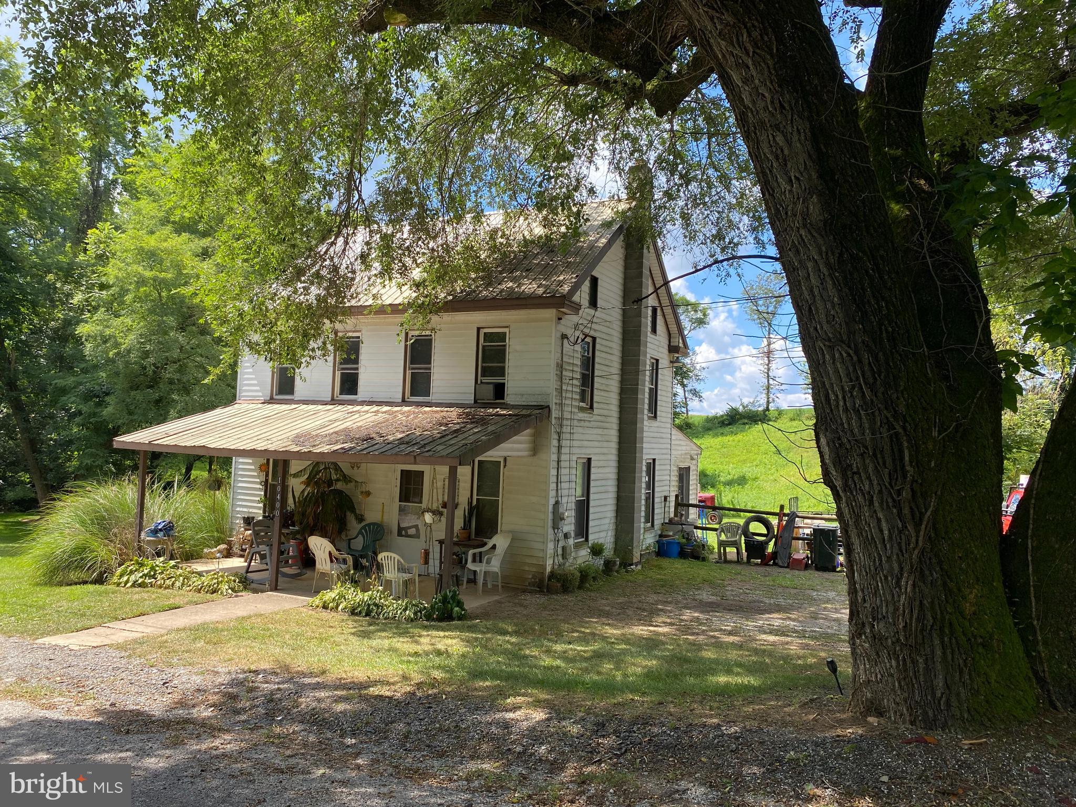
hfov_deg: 67.3
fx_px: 808
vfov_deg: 53.1
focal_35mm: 26
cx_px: 538
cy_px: 404
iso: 32
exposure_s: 1/793
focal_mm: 4.25
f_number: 1.8
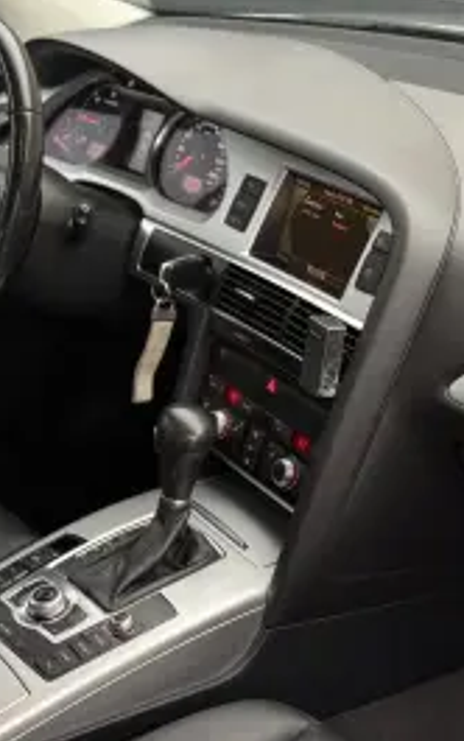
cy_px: 372
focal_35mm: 69
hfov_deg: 18.8
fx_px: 1394
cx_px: 120
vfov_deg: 29.8
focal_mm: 6.76
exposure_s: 1/60
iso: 100
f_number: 1.78
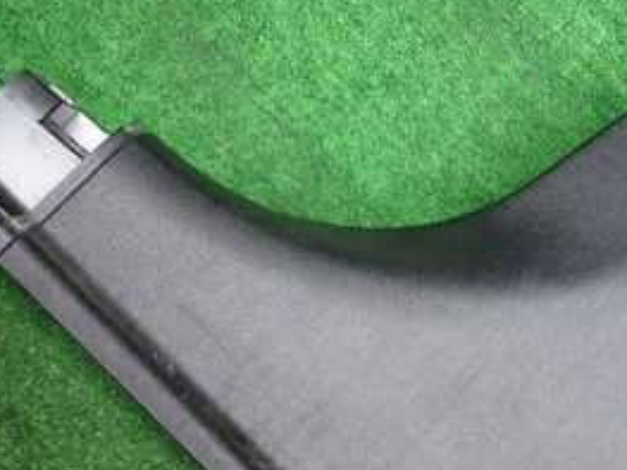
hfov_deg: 32.1
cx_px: 567
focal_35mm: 57
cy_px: 329
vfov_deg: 25.4
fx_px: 1032
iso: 200
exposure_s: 1/60
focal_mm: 4.5
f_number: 2
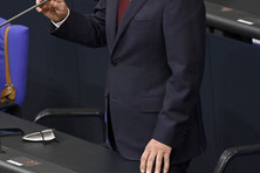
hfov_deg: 3.0
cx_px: 58
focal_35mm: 690
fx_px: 4983
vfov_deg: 2.0
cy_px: 30
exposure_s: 1/250
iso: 8000
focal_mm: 340
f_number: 5.6
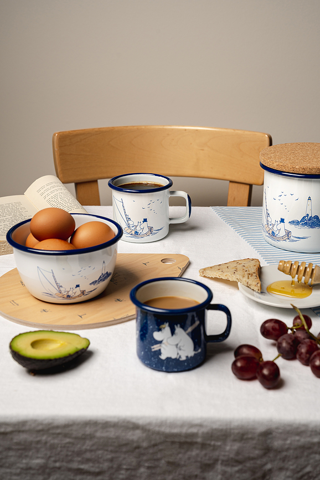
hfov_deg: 23.4
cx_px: 160
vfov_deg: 34.5
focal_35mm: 58
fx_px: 773
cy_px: 240
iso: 200
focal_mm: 58
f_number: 9
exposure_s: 1/40
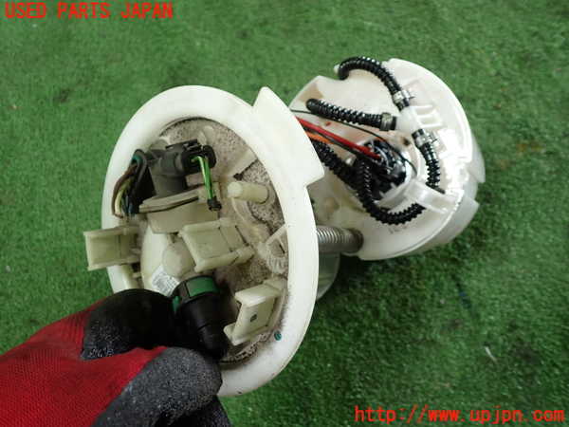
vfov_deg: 46.8
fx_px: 493
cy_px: 214
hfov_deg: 60.0
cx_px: 284
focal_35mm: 30
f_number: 2.3
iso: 200
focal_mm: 5.4
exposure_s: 1/30
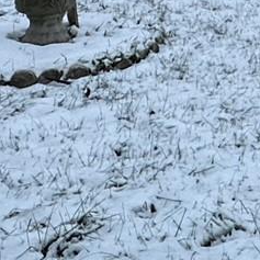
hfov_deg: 15.1
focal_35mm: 107
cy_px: -231
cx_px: 385
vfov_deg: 14.1
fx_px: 909
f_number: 2.2
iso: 125
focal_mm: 2.22
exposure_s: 1/99
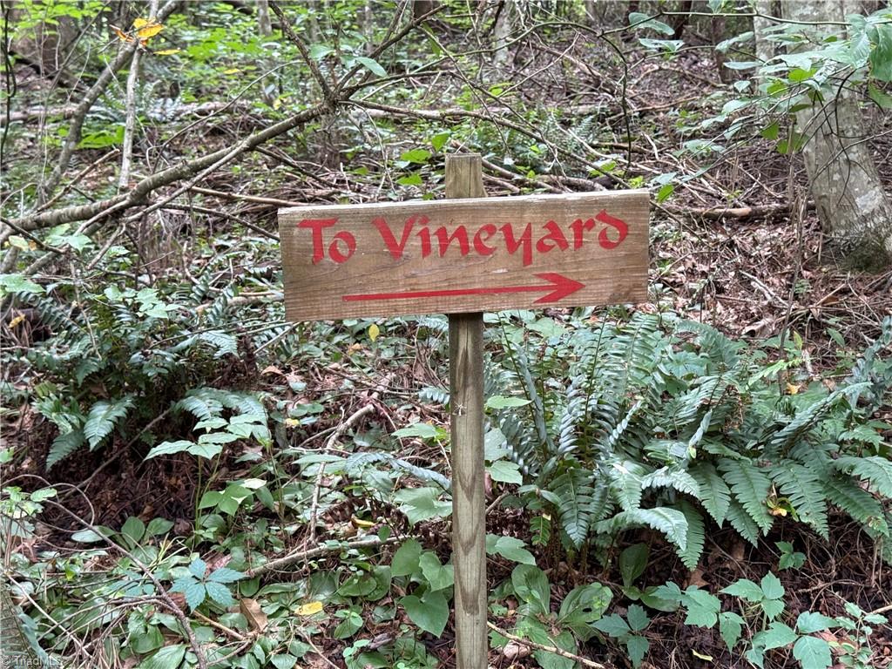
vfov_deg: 30.3
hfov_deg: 39.7
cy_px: 334
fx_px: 1237
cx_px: 446
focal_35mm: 48
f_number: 1.78
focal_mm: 6.76
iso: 160
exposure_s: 1/60
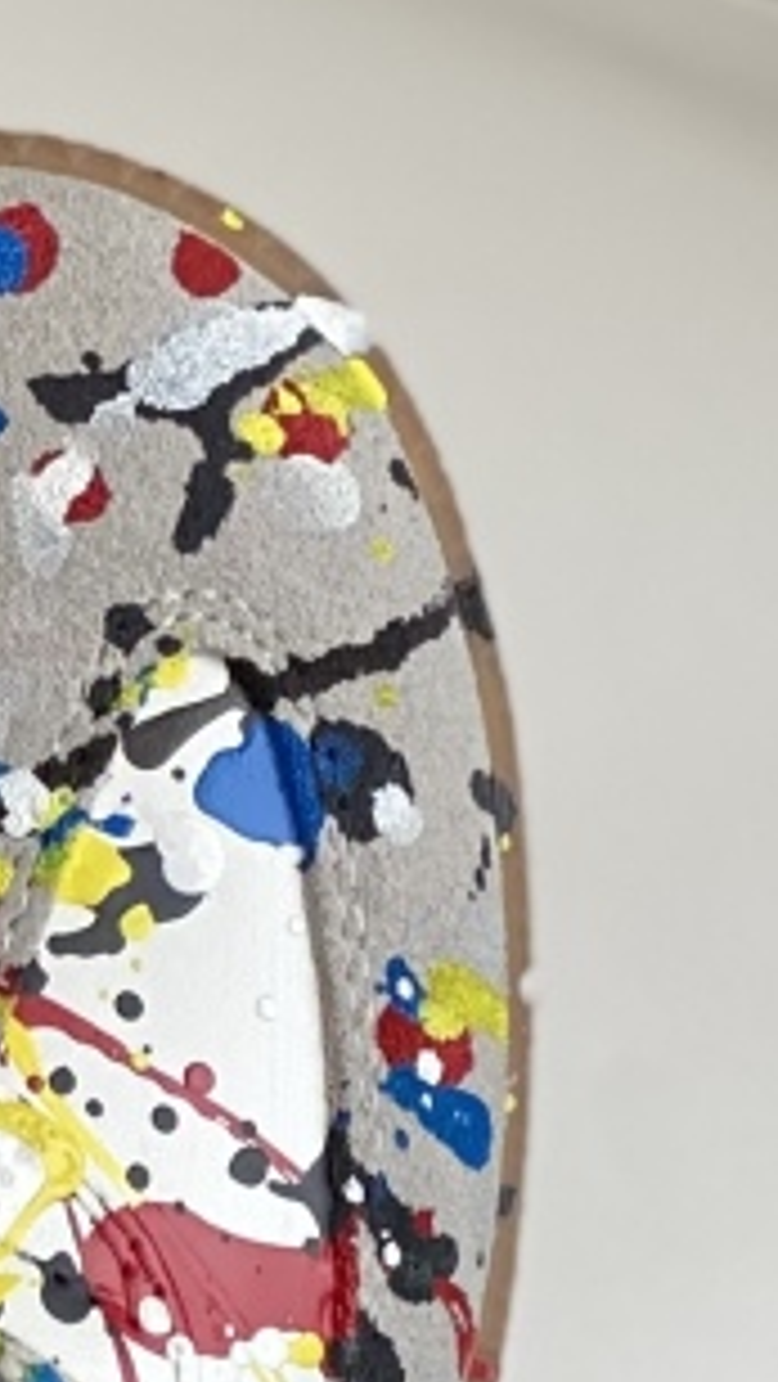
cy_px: 1400
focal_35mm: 266
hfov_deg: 4.5
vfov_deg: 8.1
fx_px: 9742
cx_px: -1075
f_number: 2
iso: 20
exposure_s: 1/122
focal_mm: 6
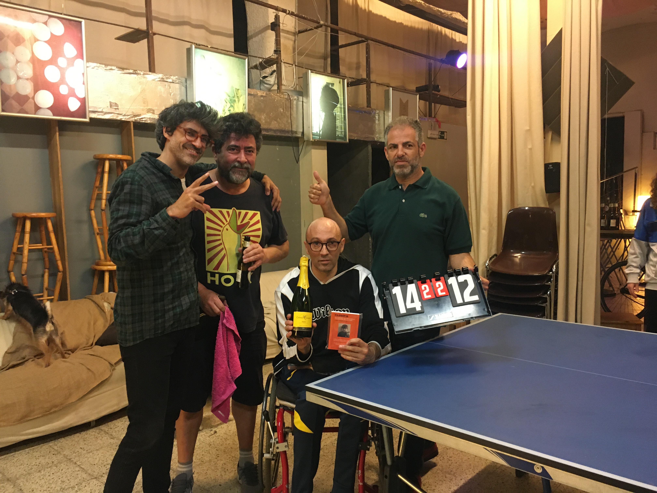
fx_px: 550
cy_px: 246
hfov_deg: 61.7
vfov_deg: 48.2
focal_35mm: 29
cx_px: 328
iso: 200
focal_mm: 4.15
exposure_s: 1/17
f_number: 2.2
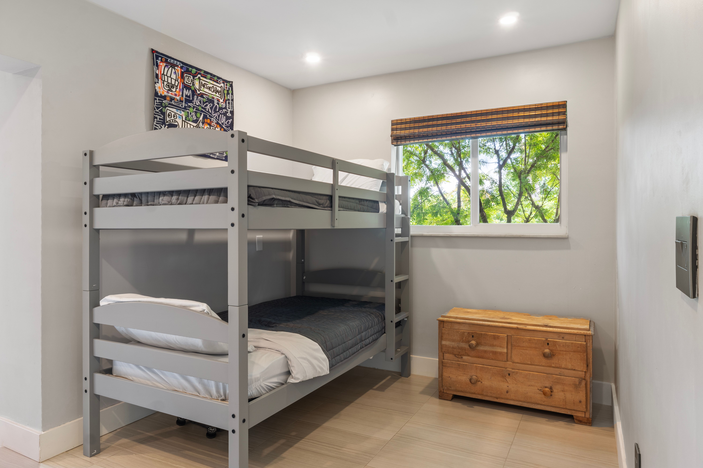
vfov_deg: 56.5
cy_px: 234
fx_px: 436
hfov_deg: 77.7
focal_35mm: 22
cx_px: 352
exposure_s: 13
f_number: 10
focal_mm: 14.9
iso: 125
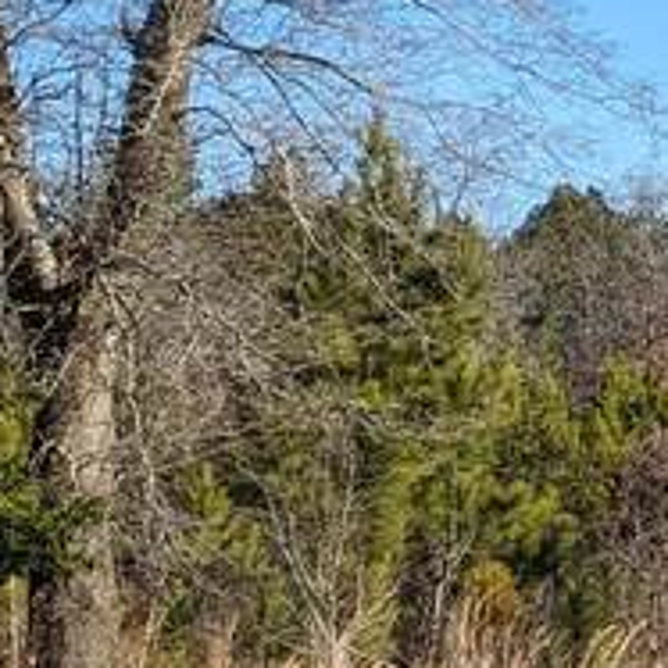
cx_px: 1991
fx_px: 3166
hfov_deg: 9.5
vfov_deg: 12.0
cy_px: 196
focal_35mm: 145
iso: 47
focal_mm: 6.81
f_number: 1.85
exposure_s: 1/1471
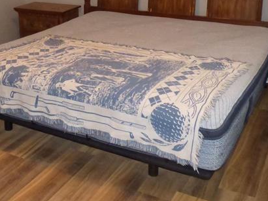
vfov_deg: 27.9
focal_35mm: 50
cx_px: 83
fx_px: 387
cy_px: 18
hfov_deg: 37.7
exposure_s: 1/60
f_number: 2.8
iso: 800
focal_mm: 3.58
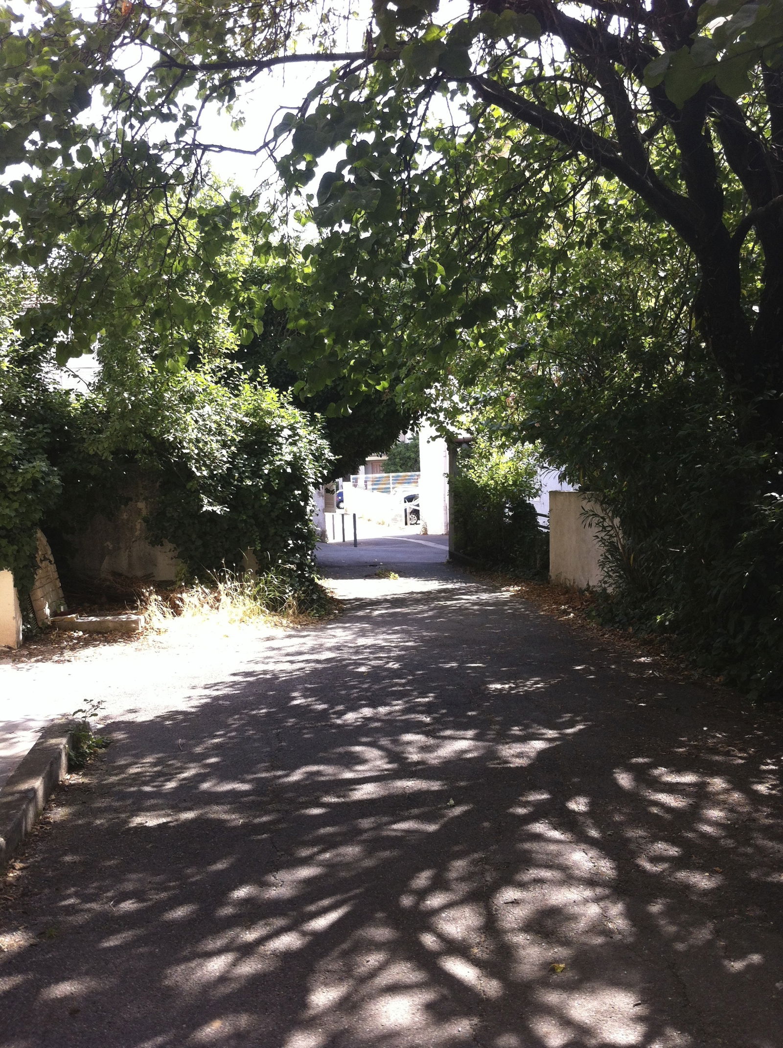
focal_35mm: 35
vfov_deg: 52.7
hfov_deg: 40.6
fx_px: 1058
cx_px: 392
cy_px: 524
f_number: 2.8
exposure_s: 1/196
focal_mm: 3.85
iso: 80
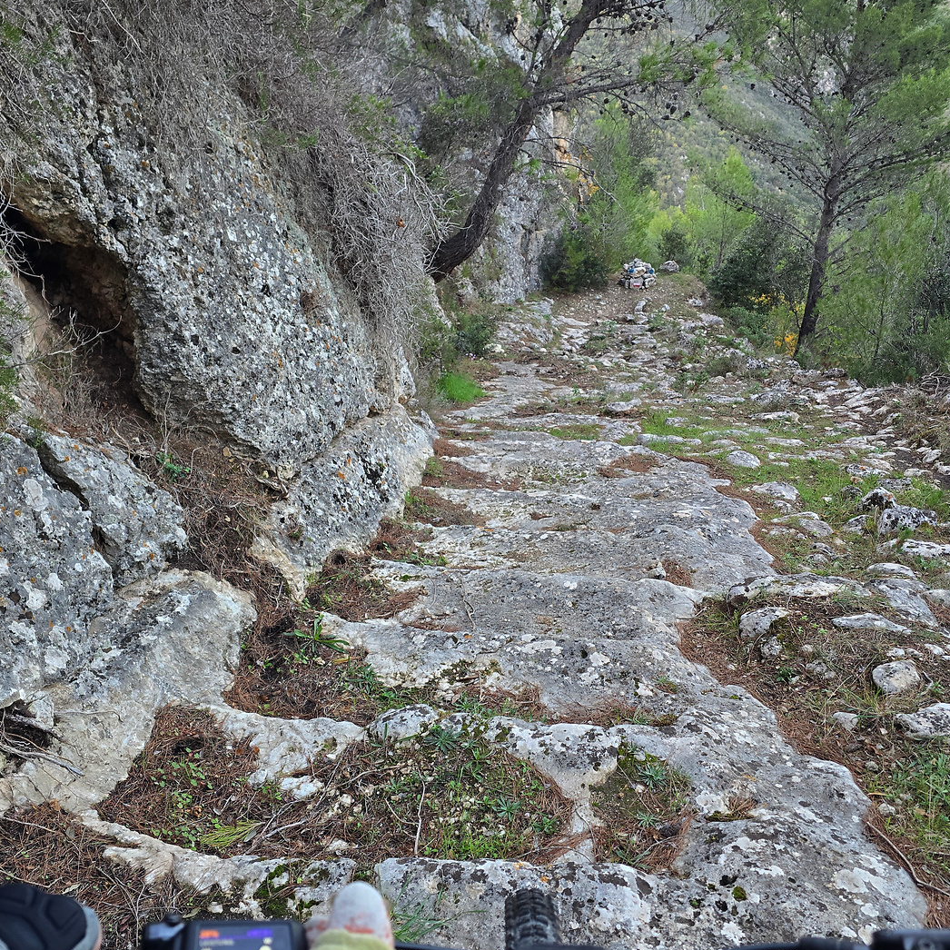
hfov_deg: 57.3
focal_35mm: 28
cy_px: 452
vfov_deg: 57.3
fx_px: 869
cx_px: 461
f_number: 1.7
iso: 125
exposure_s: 1/180
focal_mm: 6.3
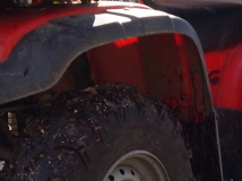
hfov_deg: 11.5
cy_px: 122
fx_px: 1194
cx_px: 41
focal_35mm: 171
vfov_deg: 8.7
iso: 100
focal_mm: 18
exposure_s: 1/80
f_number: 4.5
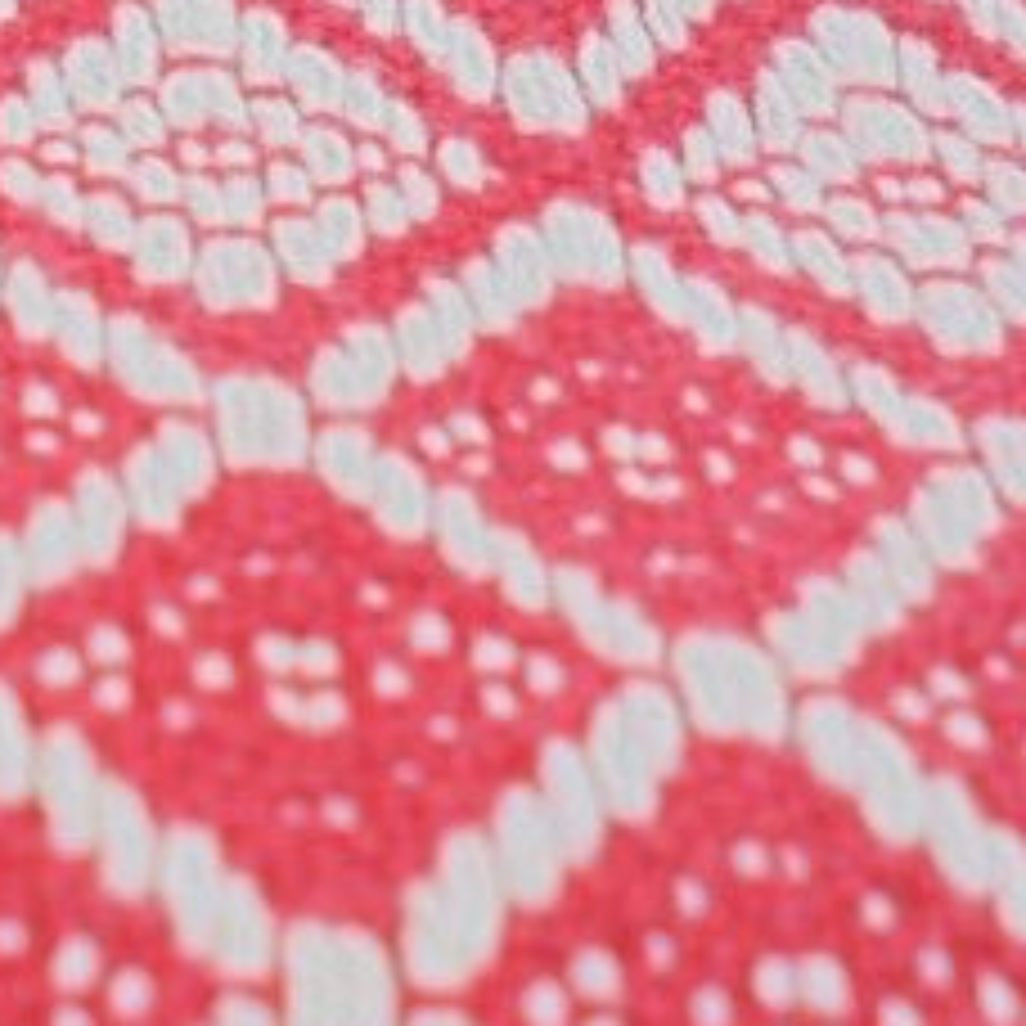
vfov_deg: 17.2
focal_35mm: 101
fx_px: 3387
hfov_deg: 16.5
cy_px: 727
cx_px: -189
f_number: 3.7
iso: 100
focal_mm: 5.3
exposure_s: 1/50
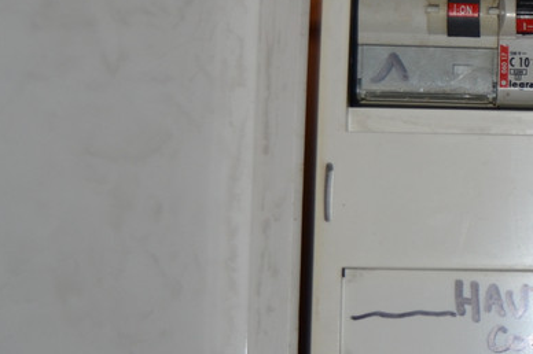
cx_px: 742
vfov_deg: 10.5
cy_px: 288
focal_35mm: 130
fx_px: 1923
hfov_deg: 14.9
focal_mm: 28
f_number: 4
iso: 320
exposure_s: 1/60
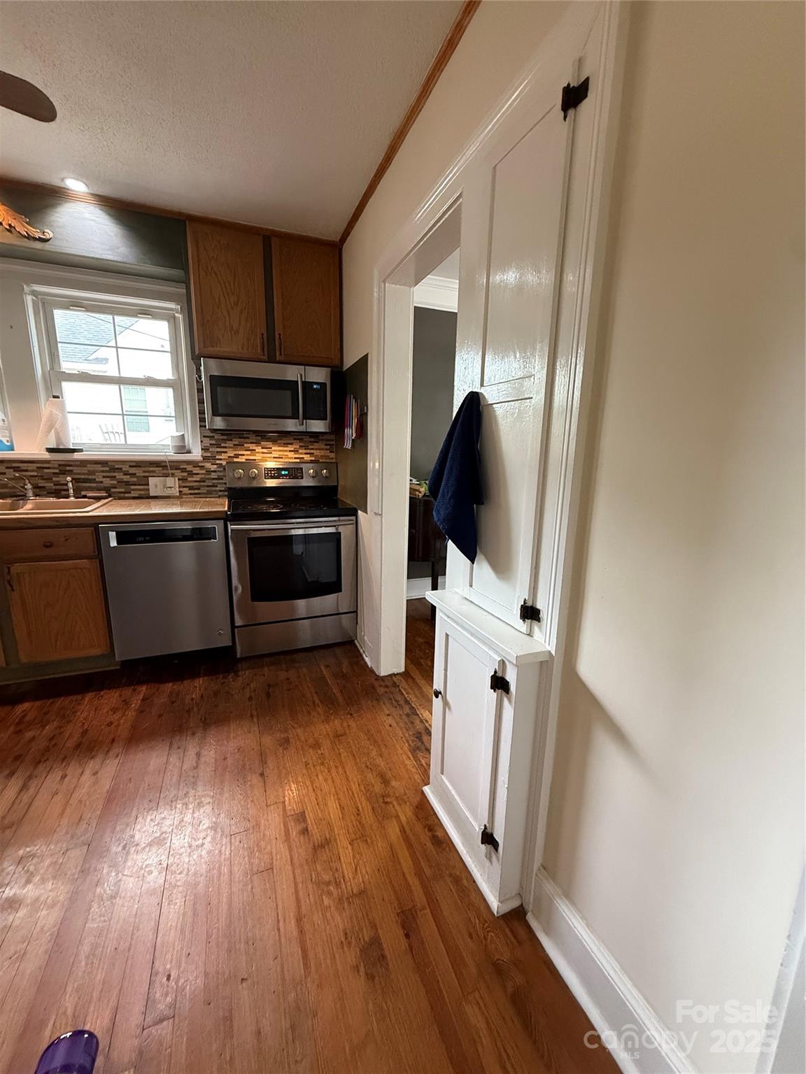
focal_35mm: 14
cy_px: 537
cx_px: 403
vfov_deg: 102.1
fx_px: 435
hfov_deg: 85.7
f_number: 2.2
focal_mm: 2.22
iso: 640
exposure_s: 1/60
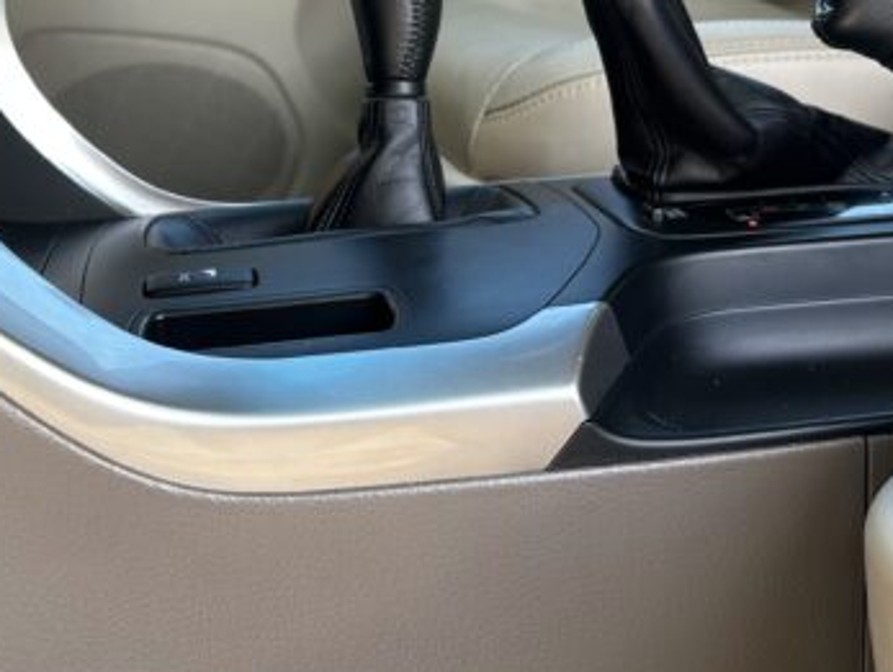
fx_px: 1420
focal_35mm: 55
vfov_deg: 26.2
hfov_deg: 34.7
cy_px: 151
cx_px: 329
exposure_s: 1/121
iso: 80
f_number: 1.78
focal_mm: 6.86
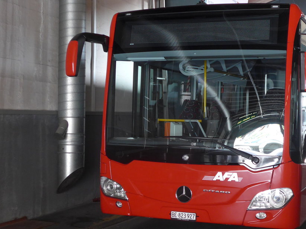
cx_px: 193
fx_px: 566
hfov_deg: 30.1
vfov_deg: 22.9
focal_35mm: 64
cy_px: 112
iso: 400
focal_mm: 9
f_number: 2.8
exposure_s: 1/30
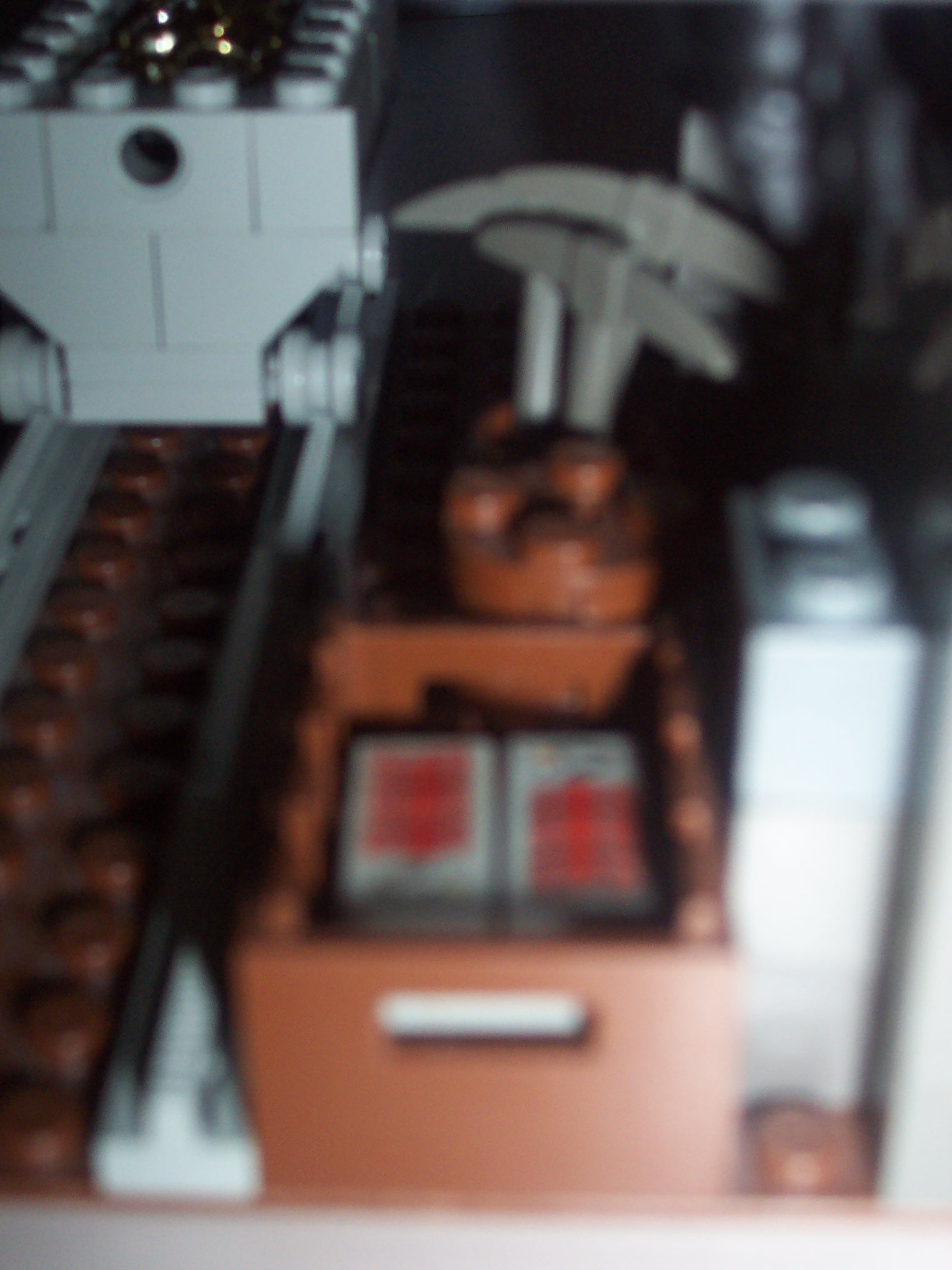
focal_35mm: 57
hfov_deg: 25.7
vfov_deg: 33.8
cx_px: 476
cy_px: 635
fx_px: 2090
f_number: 3.4
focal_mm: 8.6
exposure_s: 1/60
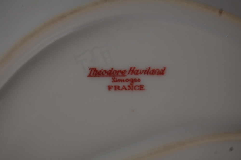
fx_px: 552
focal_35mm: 82
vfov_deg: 16.5
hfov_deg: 24.6
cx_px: 120
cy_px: 80
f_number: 5.6
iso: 280
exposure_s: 1/125
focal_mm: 55
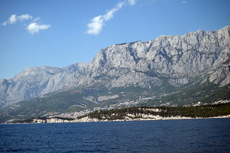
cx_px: 115
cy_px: 76
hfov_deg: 27.0
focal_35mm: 75
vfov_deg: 18.2
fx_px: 479
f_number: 4.5
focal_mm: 75
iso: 100
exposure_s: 1/1250
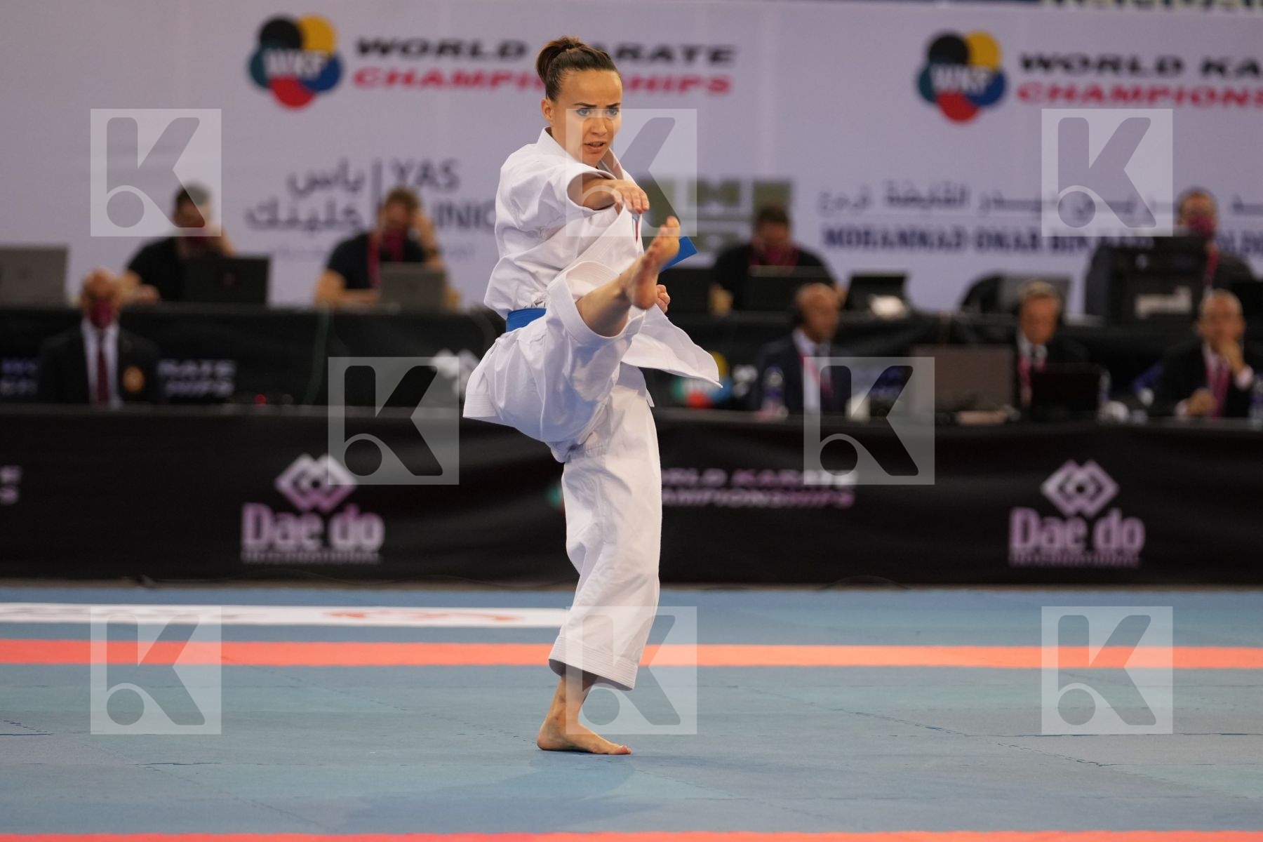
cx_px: 632
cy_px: 421
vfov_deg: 5.7
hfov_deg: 8.5
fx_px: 8454
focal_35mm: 241
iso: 1250
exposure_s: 1/500
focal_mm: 161
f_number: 2.8
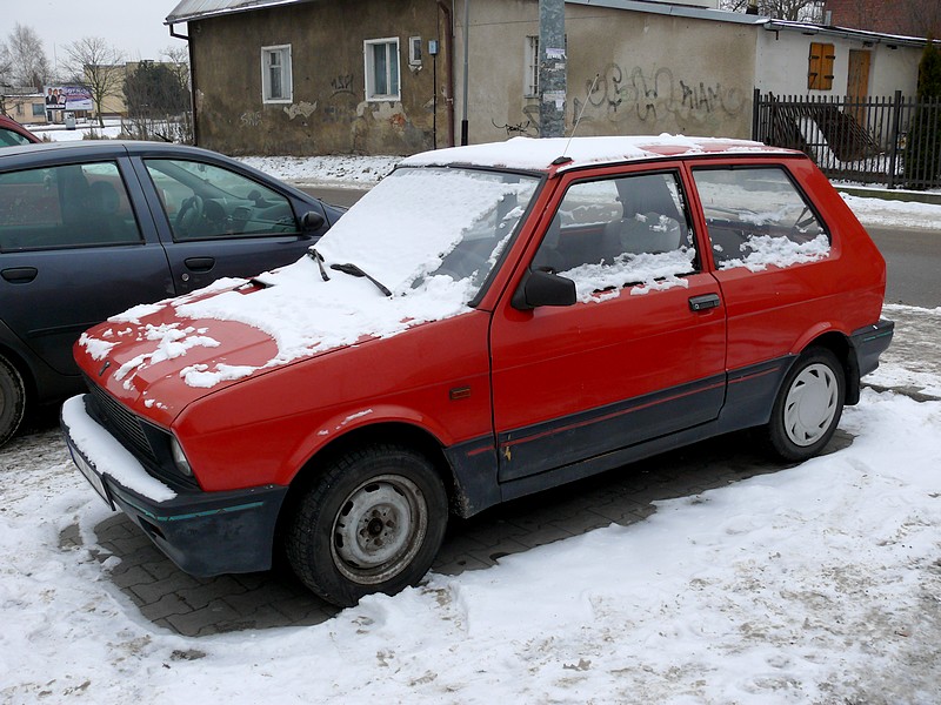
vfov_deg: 40.7
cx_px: 470
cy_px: 352
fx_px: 951
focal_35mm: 35
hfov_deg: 52.6
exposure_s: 1/125
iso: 100
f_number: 3.6
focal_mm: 7.5
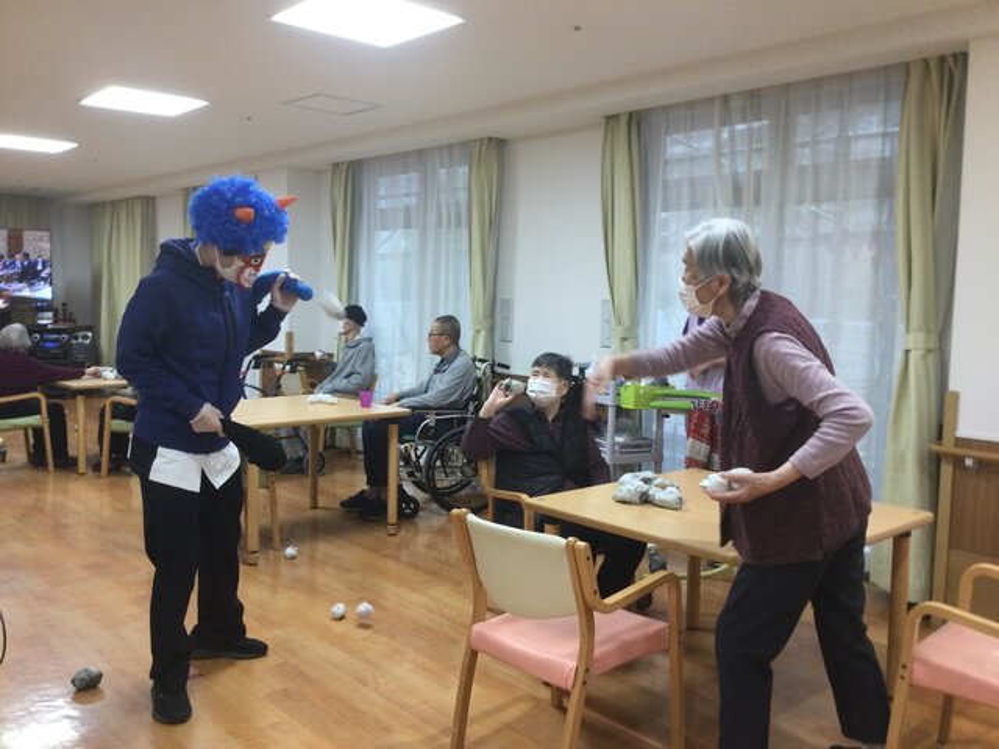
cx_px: 500
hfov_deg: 58.4
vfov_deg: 45.4
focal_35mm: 31
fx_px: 895
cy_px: 374
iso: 50
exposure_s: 1/30
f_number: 2.4
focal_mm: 3.3
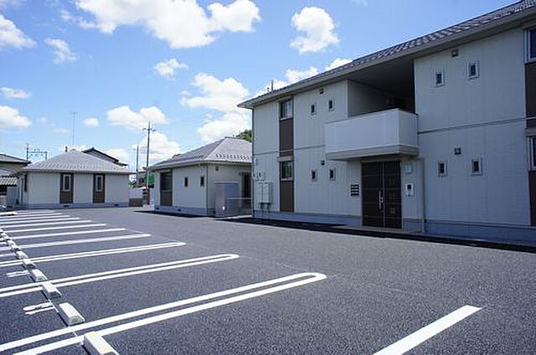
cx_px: 268
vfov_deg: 52.9
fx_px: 357
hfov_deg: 73.8
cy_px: 178
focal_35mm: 24
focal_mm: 16
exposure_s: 1/250
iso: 200
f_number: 11
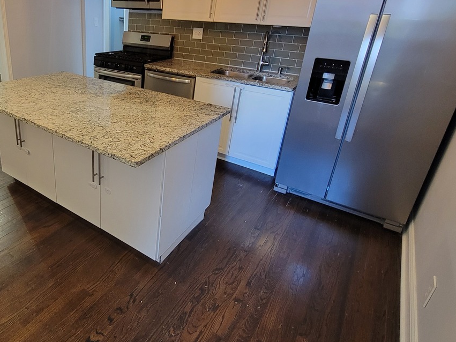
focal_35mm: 22
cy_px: 137
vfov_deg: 60.6
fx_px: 290
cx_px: 125
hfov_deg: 72.1
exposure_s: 1/30
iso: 320
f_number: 2.2
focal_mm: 2.2
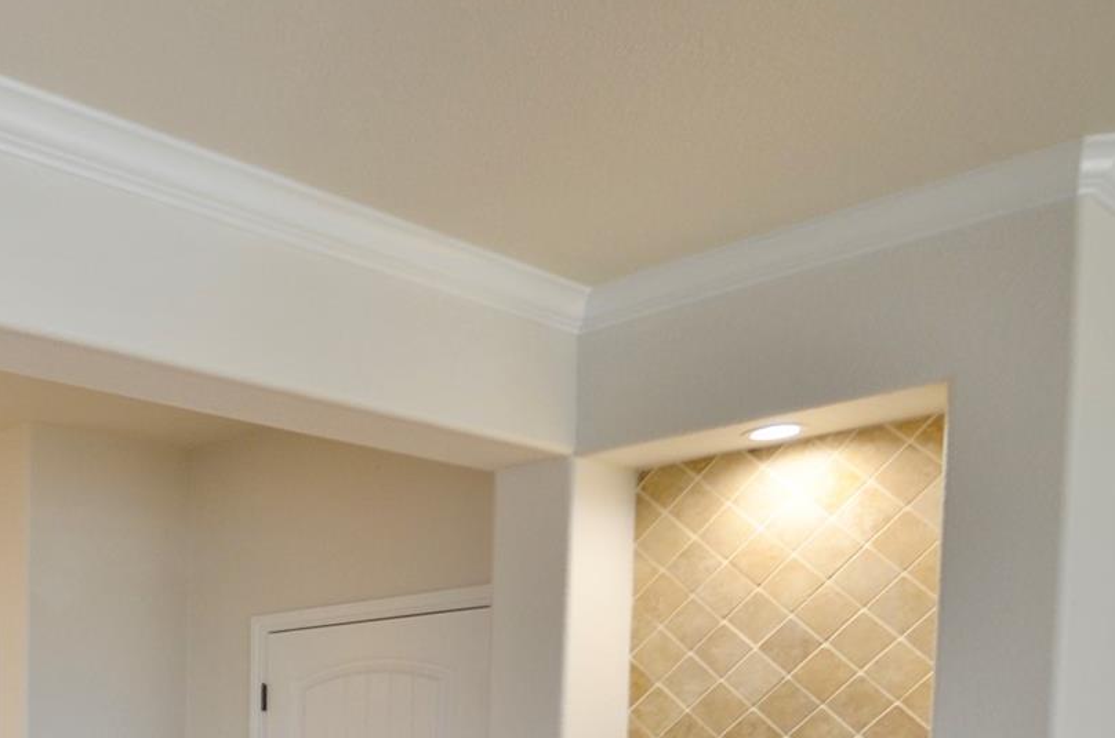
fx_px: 1174
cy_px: 812
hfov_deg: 40.2
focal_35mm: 38
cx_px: -135
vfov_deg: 31.1
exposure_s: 1/50
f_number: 3.5
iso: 200
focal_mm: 10
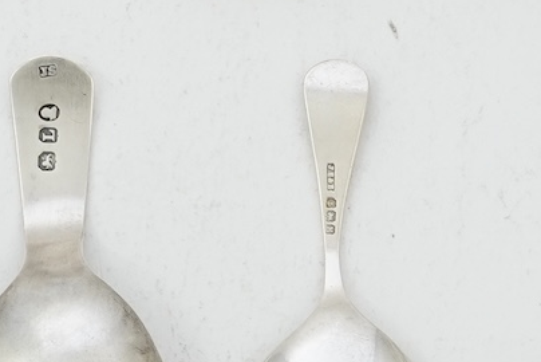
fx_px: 3293
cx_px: 253
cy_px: 82
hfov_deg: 9.4
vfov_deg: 6.3
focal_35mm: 219
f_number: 13
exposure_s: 1/50
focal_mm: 30
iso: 320
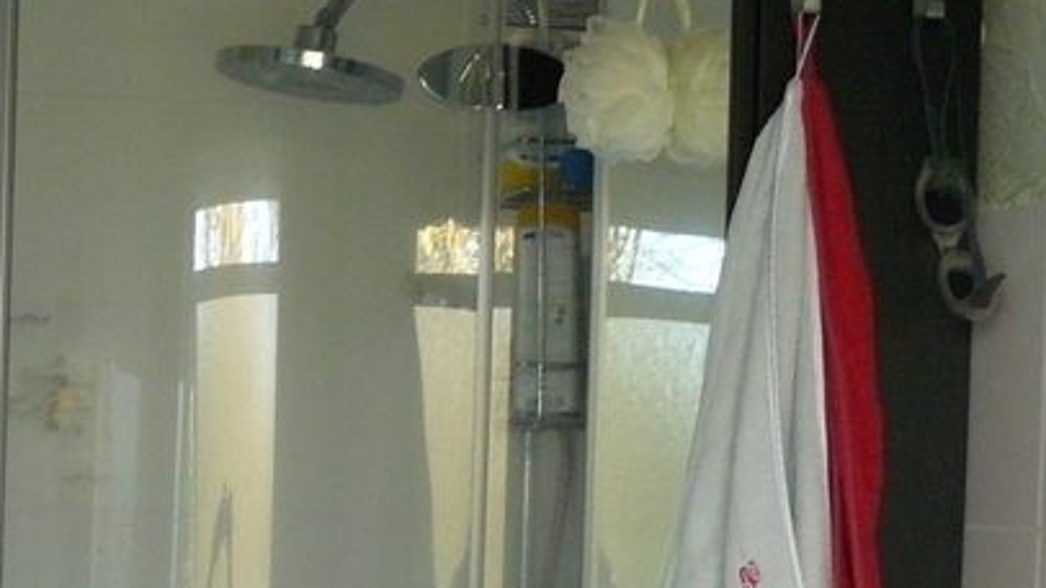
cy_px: 709
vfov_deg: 11.9
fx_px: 2745
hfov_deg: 20.6
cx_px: -85
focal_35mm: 99
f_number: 2.8
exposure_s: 1/30
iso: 200
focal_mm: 6
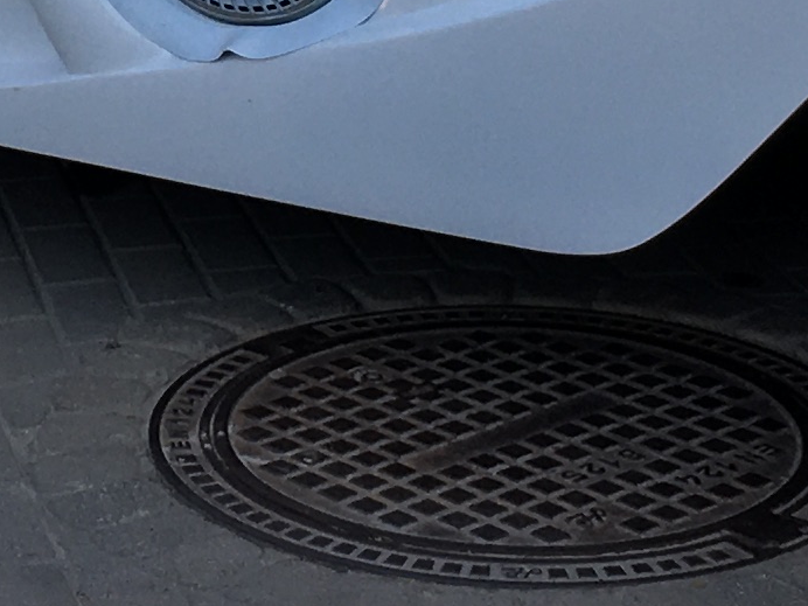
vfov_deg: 8.5
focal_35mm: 169
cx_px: 145
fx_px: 3945
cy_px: -445
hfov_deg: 11.6
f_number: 2.2
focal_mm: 4.15
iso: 25
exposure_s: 1/281
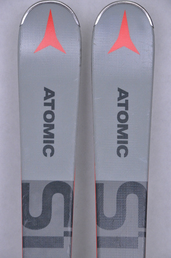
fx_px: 1125
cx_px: 86
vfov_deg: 13.1
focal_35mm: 158
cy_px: 129
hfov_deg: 8.7
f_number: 8
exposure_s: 1/125
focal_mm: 105
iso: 3200
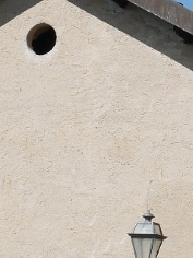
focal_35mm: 254
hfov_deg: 5.8
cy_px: -19
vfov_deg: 7.7
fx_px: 1888
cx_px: 254
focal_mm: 22
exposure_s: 1/400
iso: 200
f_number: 10
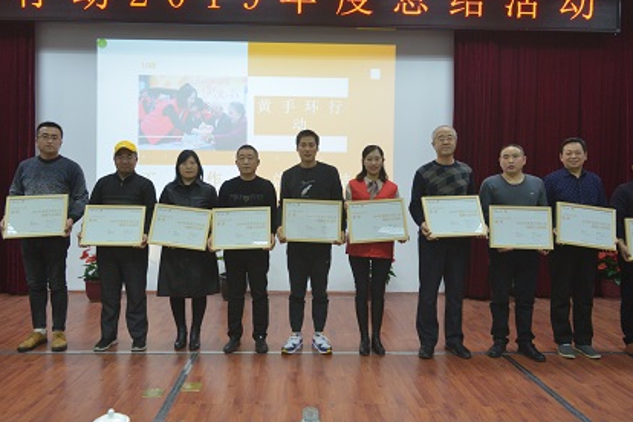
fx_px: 510
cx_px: 306
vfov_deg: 44.9
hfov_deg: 63.6
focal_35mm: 29
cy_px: 190
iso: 2000
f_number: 5.6
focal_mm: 20
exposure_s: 1/60
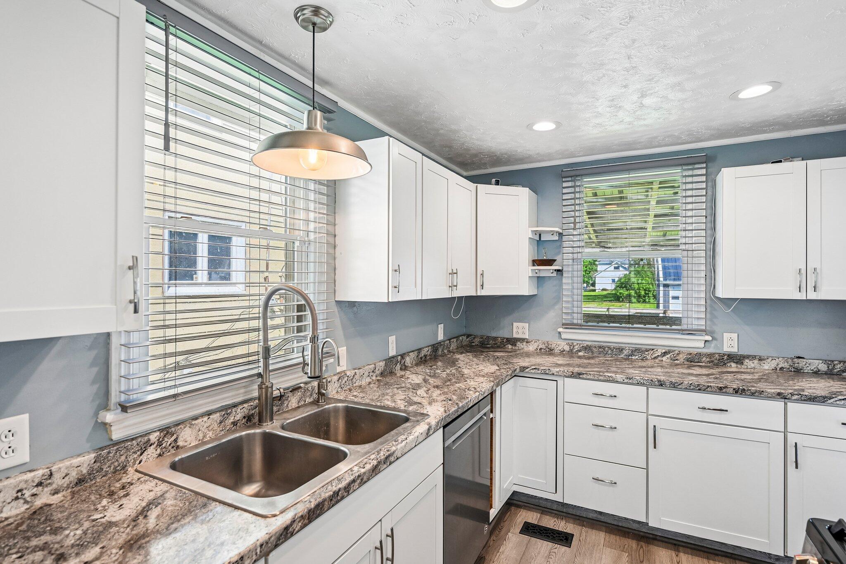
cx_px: 423
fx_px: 423
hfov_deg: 90.0
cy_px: 282
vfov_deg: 67.4
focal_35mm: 18
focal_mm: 18
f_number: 4.8
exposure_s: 1/90
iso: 400
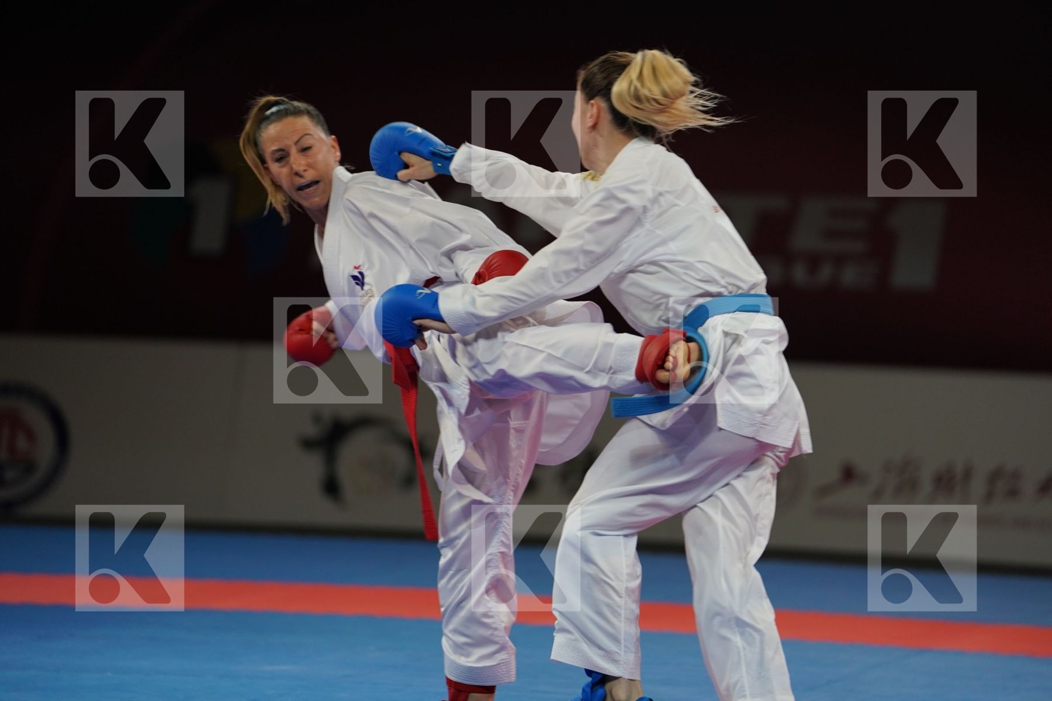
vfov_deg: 6.9
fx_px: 5786
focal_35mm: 198
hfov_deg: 10.4
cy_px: 350
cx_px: 526
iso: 1000
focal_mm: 198
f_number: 2.8
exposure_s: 1/1000
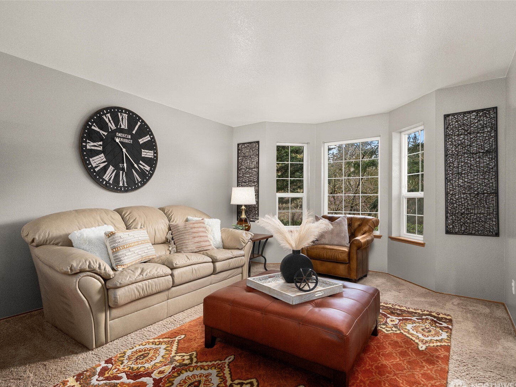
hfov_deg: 87.5
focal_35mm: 18
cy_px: 201
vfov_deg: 71.6
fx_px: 268
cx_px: 234
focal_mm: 16
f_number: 6.7
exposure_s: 1/20
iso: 1000
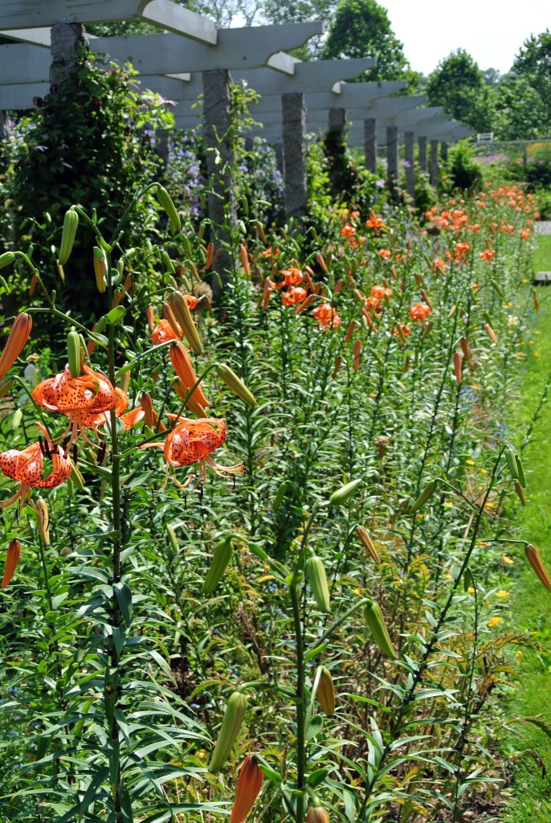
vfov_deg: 38.1
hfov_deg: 26.1
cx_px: 276
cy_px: 412
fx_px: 1190
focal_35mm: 52
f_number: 4.8
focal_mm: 19.6
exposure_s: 1/400
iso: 100
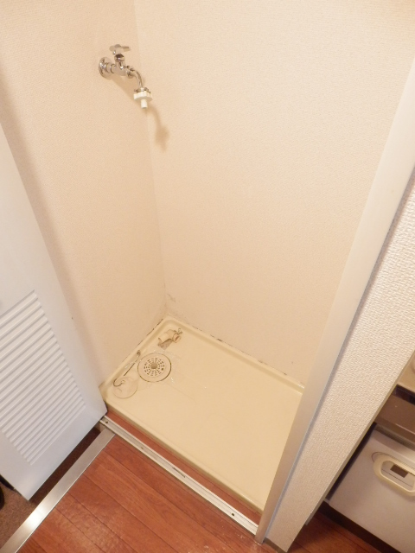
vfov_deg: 71.6
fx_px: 384
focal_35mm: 24
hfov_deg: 56.8
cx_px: 208
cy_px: 276
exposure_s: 1/30
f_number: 3
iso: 640
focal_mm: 4.2
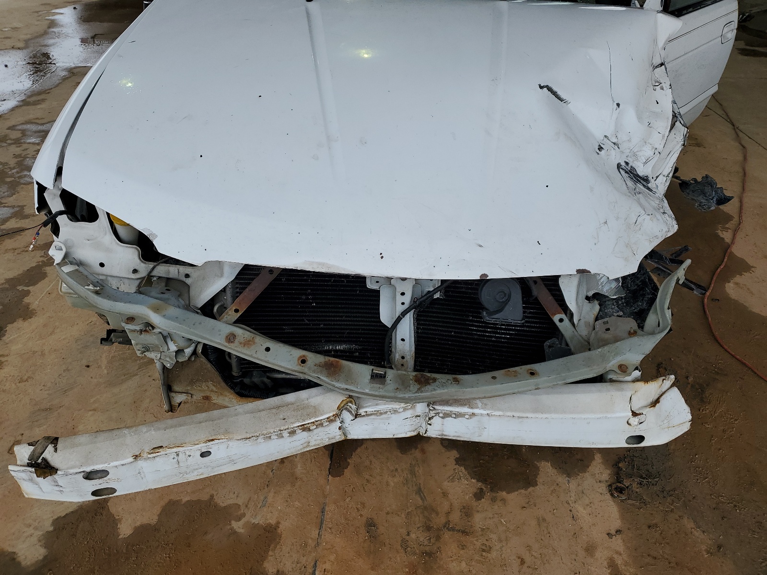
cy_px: 288
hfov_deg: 67.3
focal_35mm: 26
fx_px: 576
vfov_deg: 53.1
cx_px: 384
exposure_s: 1/370
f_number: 1.5
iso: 50
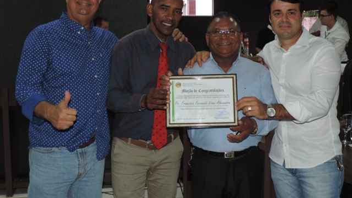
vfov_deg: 25.3
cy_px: 66
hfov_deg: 43.7
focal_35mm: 47
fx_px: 439
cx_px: 176
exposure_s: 1/30
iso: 200
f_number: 3.4
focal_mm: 7.6
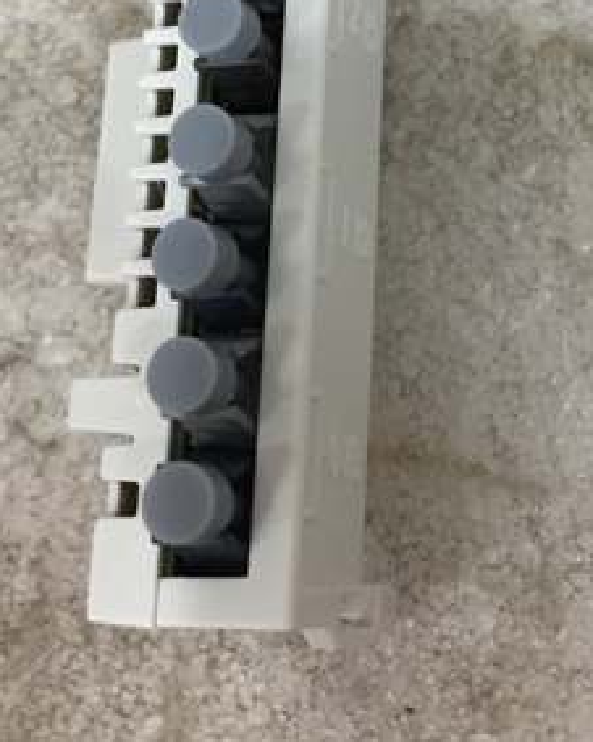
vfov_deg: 30.2
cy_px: 89
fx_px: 1318
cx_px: 370
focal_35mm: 60
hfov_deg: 25.3
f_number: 2.2
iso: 100
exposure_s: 1/33
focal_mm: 4.15
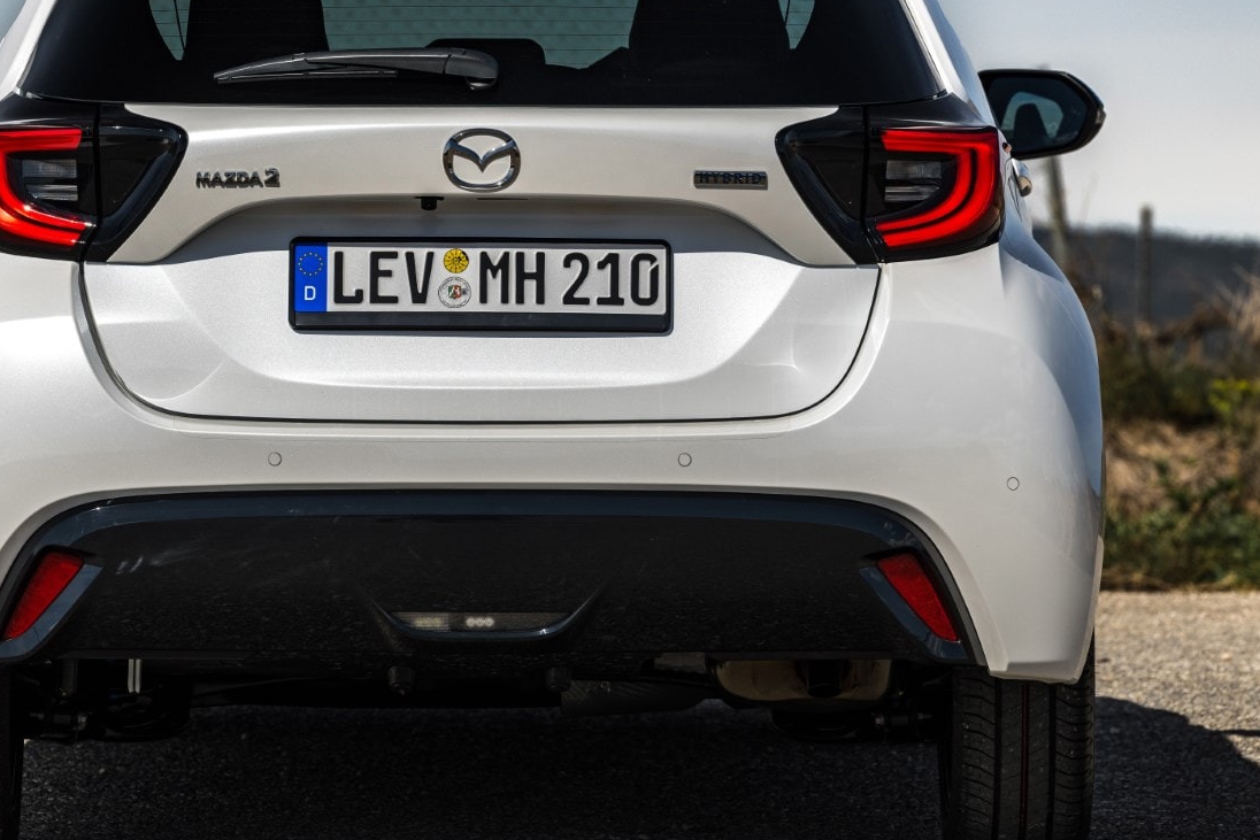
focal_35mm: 266
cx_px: 477
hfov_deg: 7.7
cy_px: 296
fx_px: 9311
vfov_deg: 5.2
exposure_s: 1/640
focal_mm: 180
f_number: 6.3
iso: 100
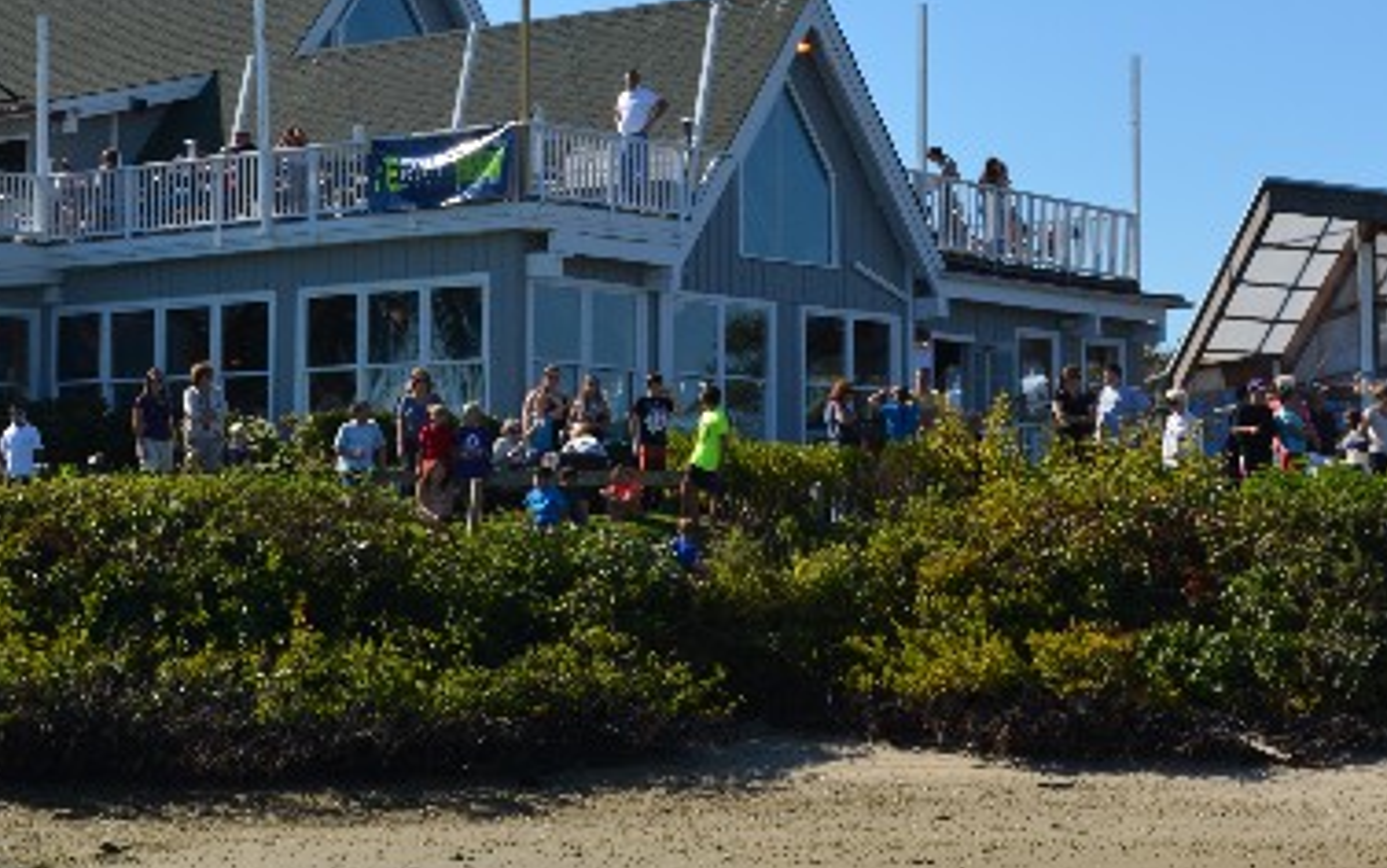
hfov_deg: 22.0
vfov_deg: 13.8
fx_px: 3558
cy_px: 171
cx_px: 559
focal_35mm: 94
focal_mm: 29
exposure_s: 1/200
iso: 100
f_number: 10
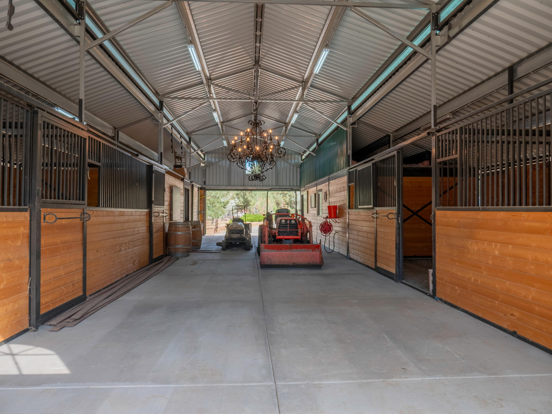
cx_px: 276
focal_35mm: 24
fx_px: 383
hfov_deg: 71.6
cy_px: 207
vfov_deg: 56.8
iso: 200
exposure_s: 1/500
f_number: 5
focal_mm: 12
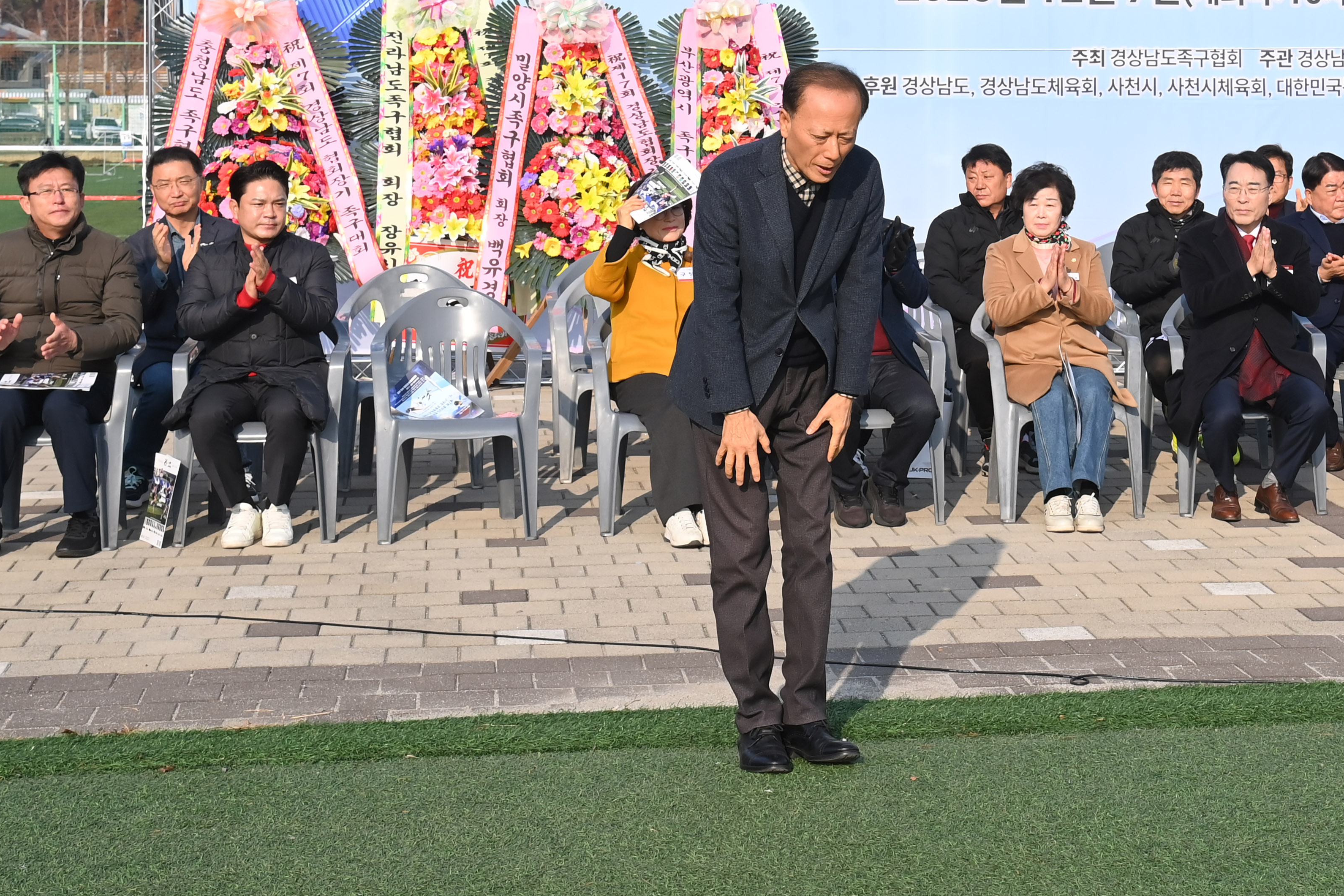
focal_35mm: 70
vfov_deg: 19.3
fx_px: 2613
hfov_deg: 28.4
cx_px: 1012
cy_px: 215
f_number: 9
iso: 400
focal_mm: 40
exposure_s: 1/800
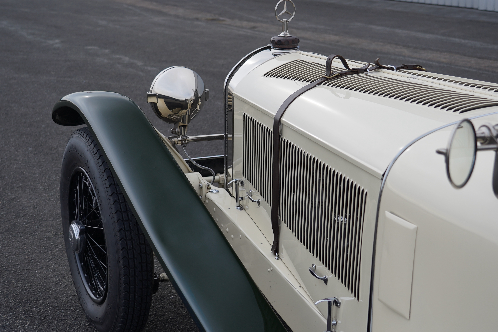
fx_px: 830
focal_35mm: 60
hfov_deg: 33.4
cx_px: 249
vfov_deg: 22.6
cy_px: 166
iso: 125
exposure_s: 1/160
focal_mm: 40
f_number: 4
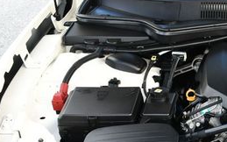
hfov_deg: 19.3
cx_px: 278
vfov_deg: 12.9
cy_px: 124
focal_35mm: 101
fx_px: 625
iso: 400
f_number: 5.6
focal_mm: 20
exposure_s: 1/250
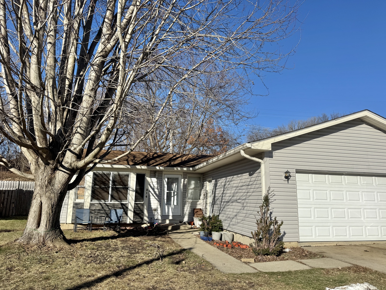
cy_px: 145
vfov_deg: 56.8
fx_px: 268
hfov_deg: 71.6
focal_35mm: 24
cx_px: 193
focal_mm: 6.76
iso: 80
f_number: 1.78
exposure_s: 1/5814
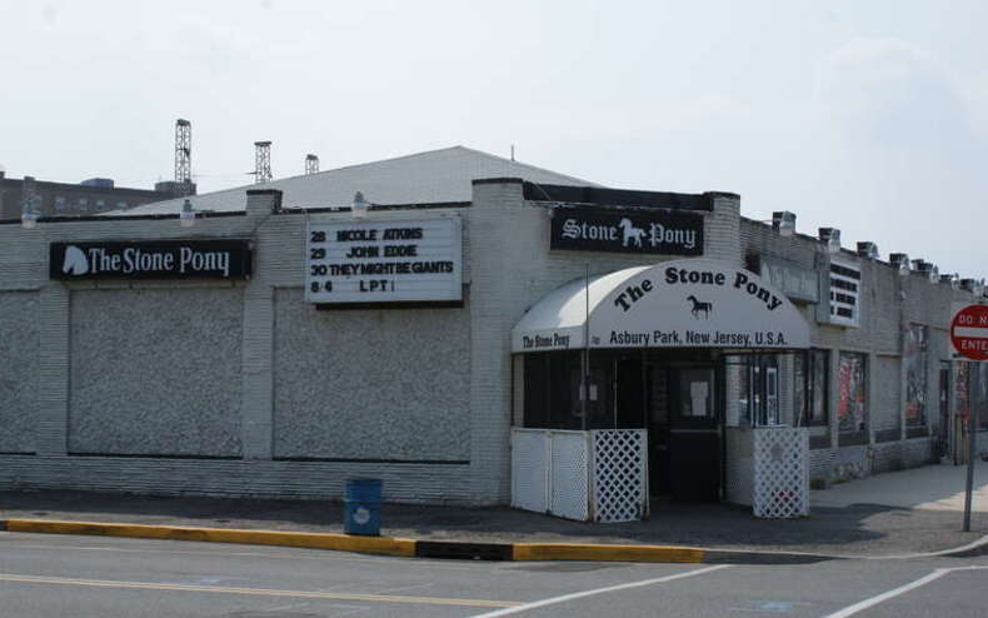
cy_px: 285
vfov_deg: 21.0
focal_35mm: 62
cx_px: 490
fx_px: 1670
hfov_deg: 33.0
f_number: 13
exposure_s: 1/250
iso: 100
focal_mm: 40
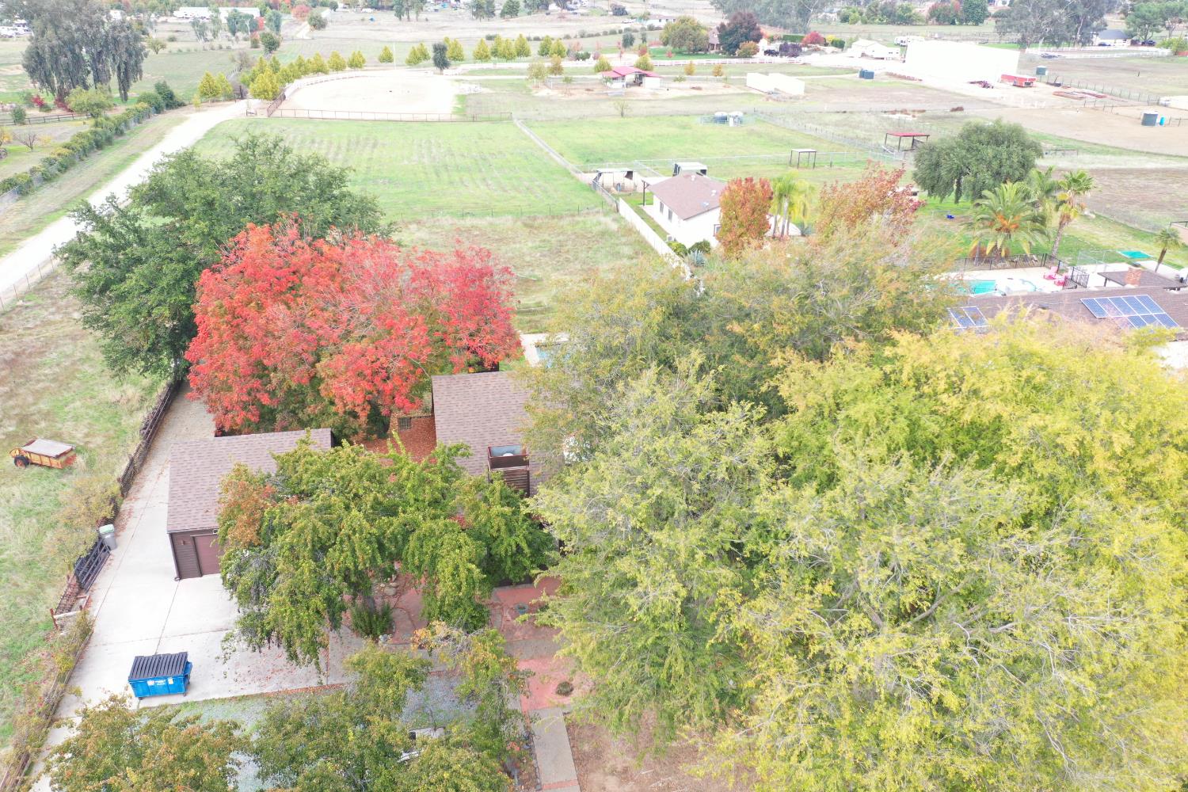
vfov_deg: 46.4
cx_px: 594
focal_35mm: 28
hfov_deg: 65.5
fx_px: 924
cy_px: 396
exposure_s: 1/80
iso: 100
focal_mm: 10.26
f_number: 4
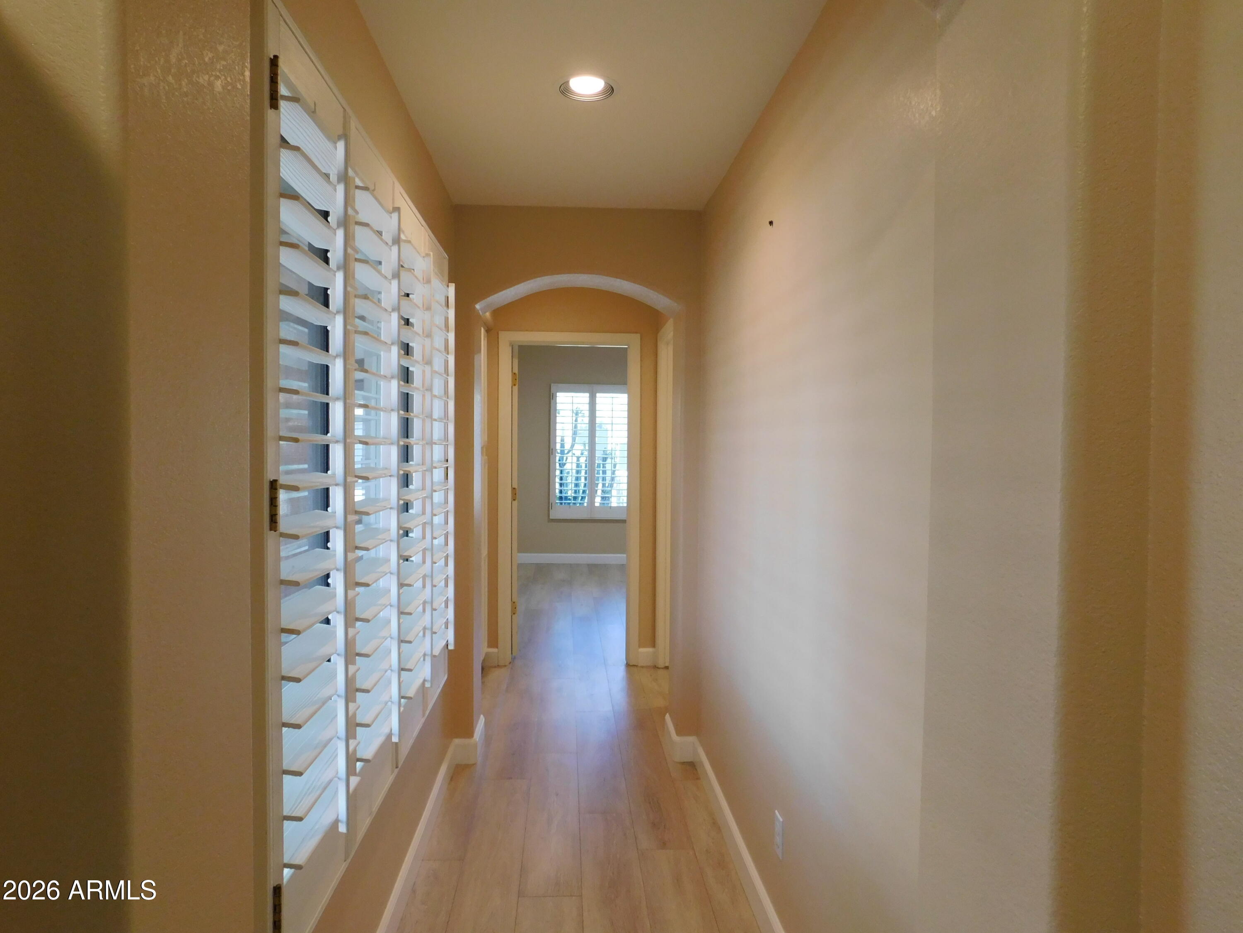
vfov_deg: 58.9
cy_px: 466
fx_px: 826
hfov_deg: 73.9
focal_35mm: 23
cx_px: 622
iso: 280
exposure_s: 1/30
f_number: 3
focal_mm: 4
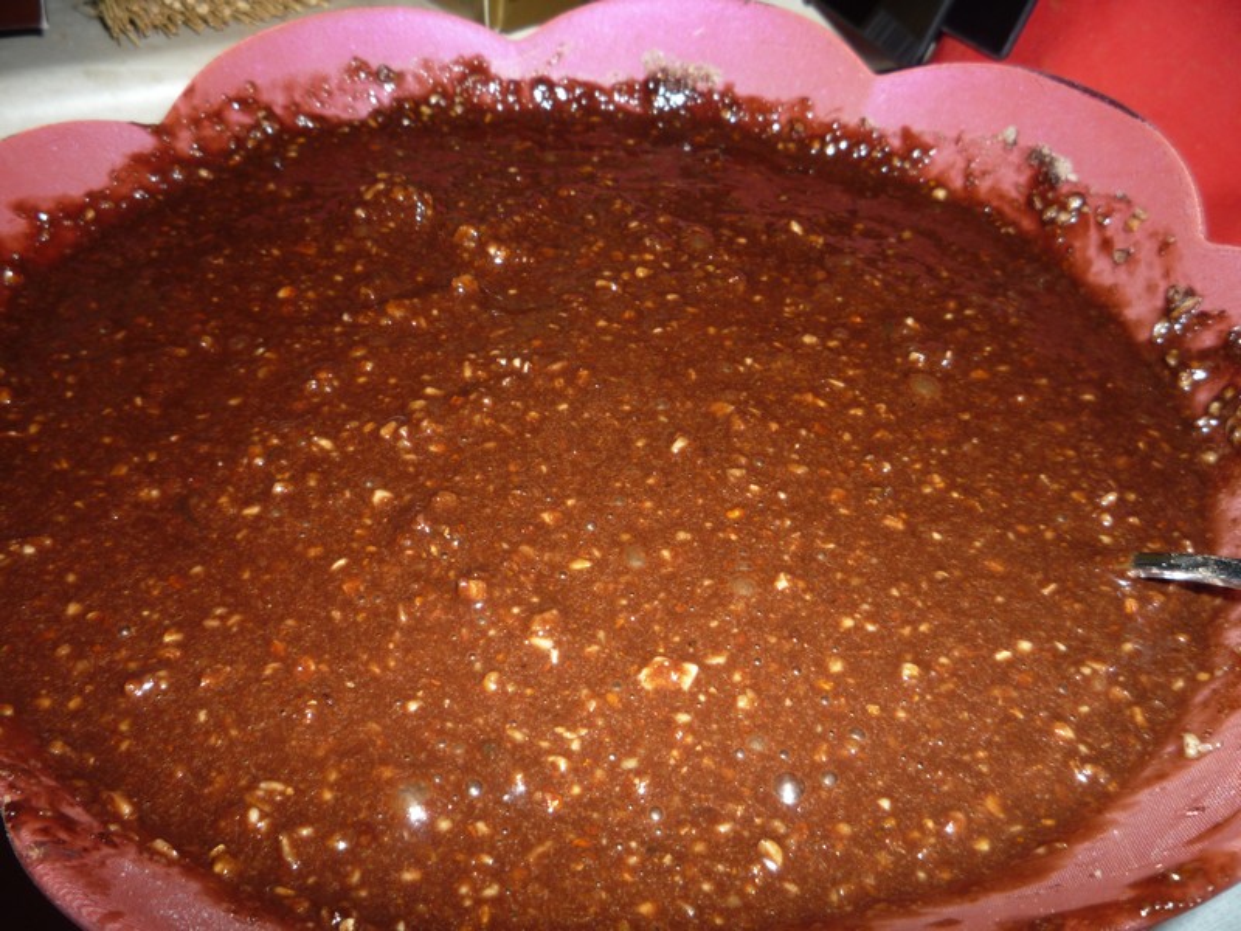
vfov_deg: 46.8
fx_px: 1076
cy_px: 466
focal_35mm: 30
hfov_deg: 60.0
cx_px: 620
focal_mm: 5.2
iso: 100
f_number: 4
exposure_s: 1/30
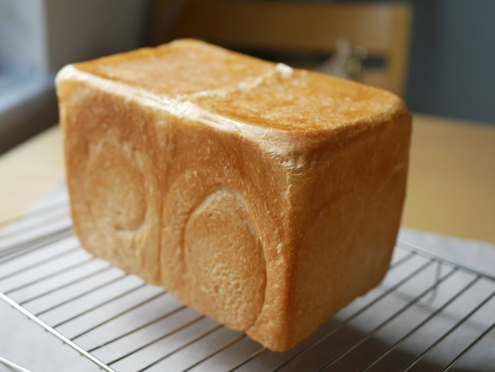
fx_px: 715
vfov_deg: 29.1
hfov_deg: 38.2
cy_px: 186
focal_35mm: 50
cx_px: 248
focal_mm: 25
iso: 200
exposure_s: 1/125
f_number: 2.5
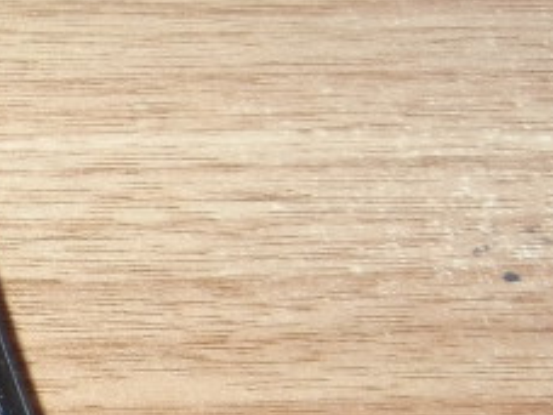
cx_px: -536
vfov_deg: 10.8
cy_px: 517
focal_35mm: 135
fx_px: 2157
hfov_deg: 12.8
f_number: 3.5
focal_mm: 5.4
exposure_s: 1/2.7
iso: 160
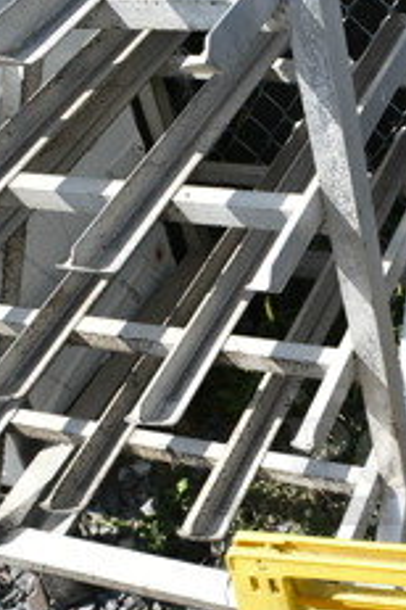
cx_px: 382
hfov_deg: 23.4
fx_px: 947
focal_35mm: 56
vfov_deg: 34.9
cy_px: 453
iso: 100
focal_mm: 18
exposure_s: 1/200
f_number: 7.1
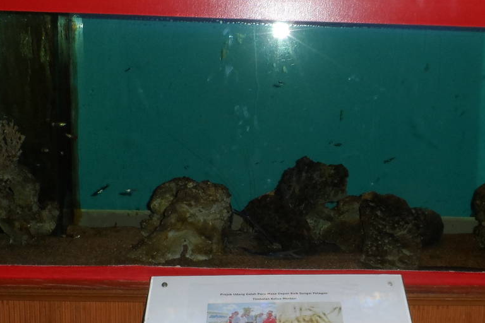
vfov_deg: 26.0
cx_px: 320
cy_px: 189
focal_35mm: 52
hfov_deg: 37.8
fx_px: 701
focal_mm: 4
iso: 100
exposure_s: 1/30
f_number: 3.2
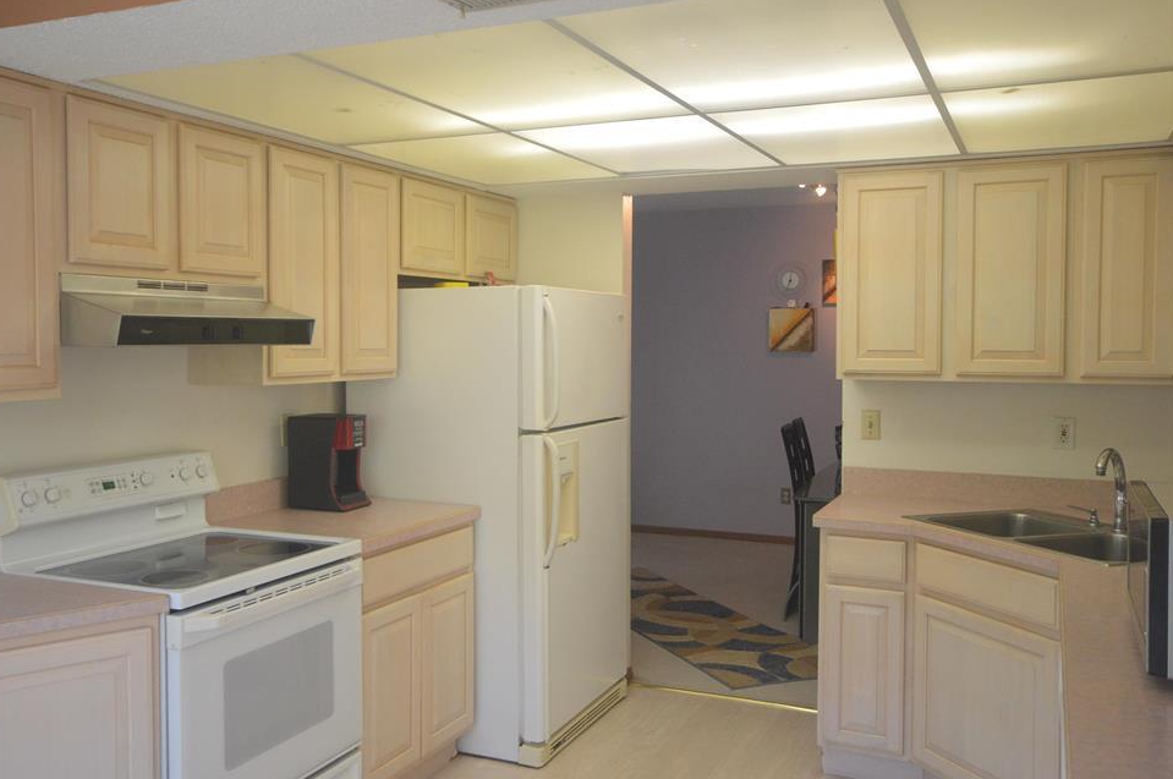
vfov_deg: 38.8
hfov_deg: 55.7
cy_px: 360
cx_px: 512
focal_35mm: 34
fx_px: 1107
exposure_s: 1/60
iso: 900
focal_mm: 20
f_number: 5.6
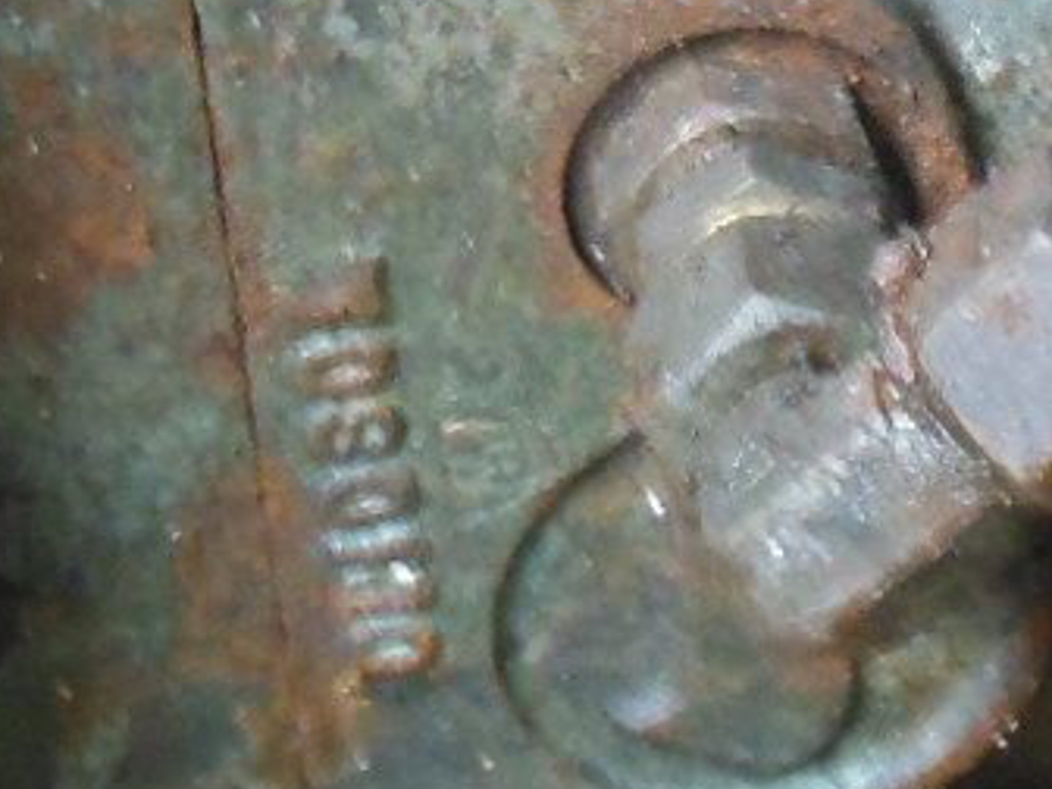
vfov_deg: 12.2
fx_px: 3616
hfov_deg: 16.4
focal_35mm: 119
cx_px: 858
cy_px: -119
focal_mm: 4.5
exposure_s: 1/8
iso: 640
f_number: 3.5
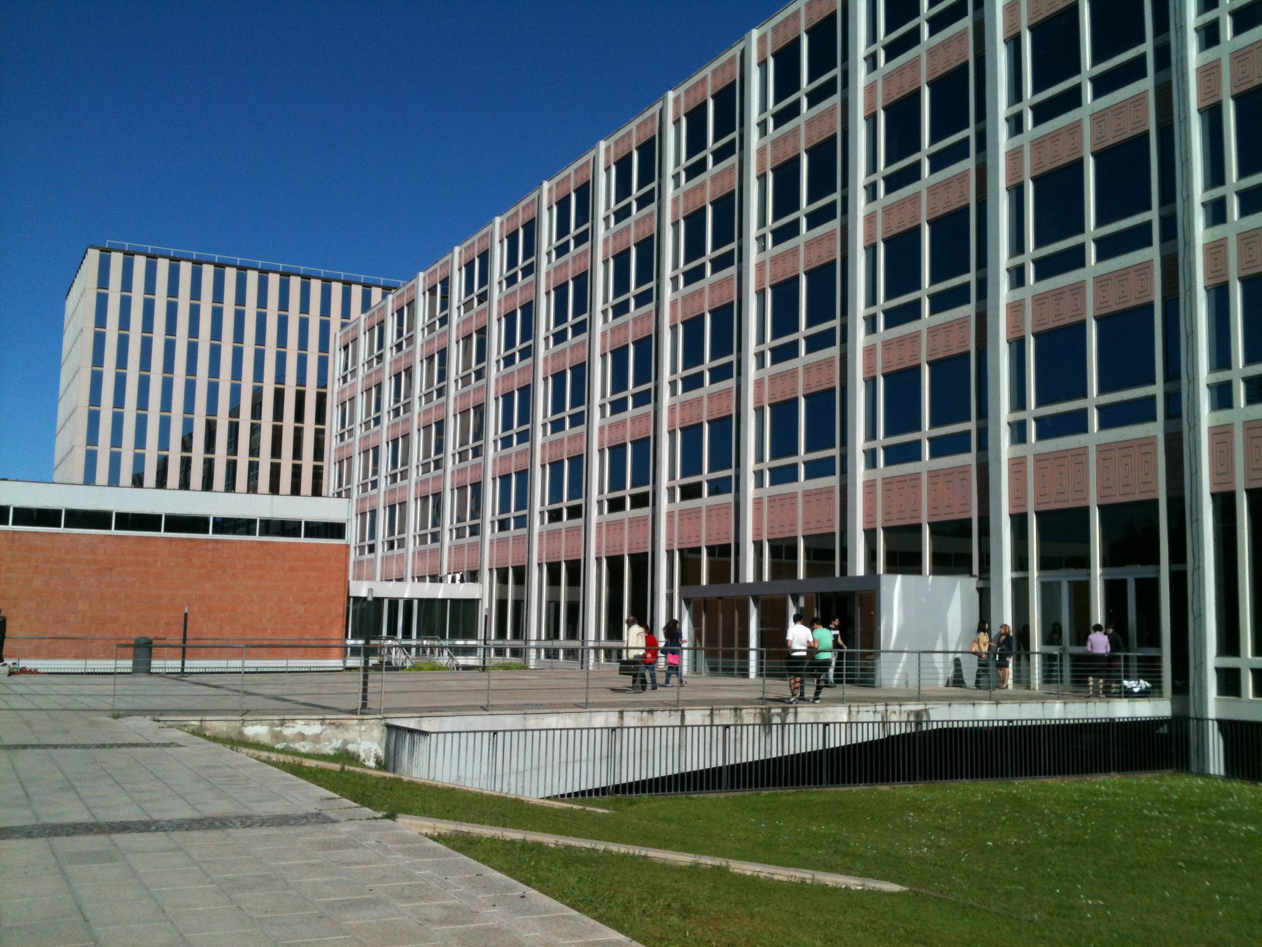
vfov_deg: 40.7
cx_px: 631
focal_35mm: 35
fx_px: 1276
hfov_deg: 52.6
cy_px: 474
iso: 64
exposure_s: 1/2421
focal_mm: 3.85
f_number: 2.8
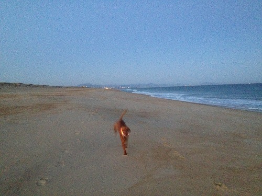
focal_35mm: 35
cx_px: 131
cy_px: 98
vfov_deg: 40.7
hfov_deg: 52.6
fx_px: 265
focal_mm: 4.28
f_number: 2.4
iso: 800
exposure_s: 1/15
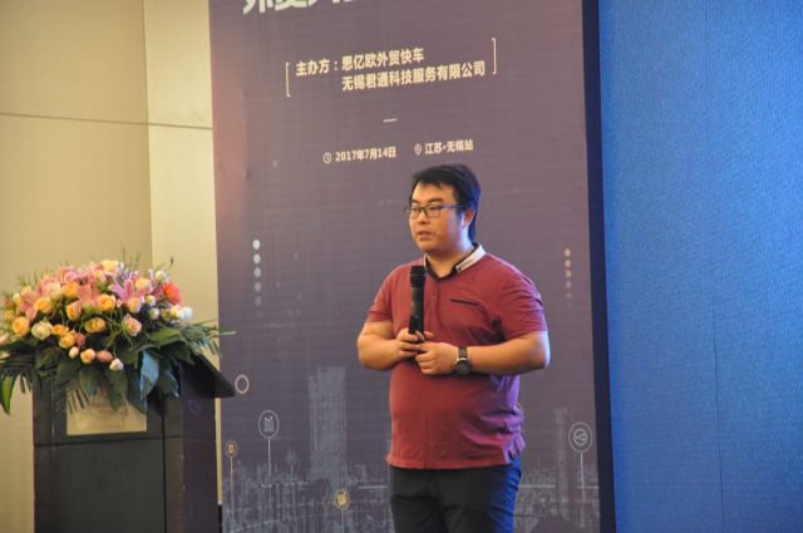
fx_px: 3509
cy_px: 266
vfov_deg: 8.7
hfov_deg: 13.1
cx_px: 402
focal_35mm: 158
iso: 1600
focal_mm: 105
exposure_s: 1/4
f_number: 5.6
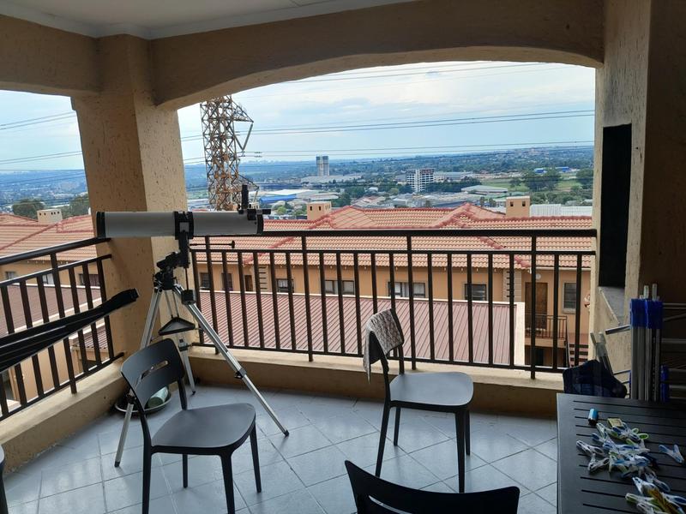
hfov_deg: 67.3
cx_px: 343
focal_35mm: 26
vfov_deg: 53.1
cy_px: 257
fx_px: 515
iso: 40
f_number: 1.8
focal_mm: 3.98
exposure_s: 1/250
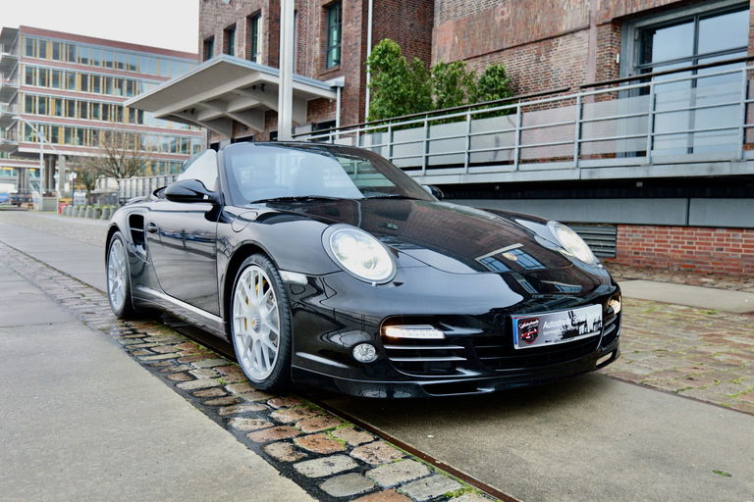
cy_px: 251
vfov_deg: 41.1
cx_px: 377
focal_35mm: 32
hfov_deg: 58.7
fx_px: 670
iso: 800
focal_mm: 32
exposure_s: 1/60
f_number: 4.3
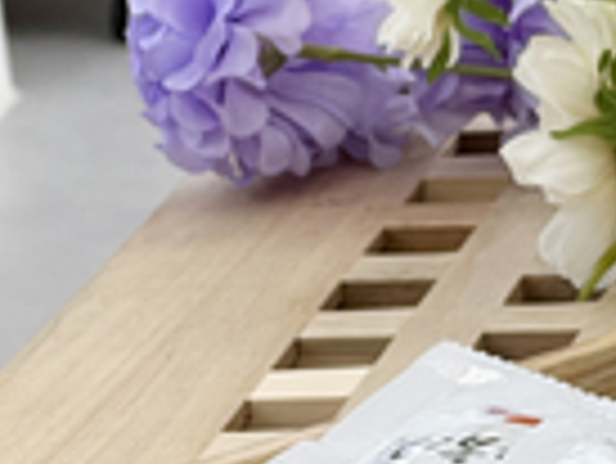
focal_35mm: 283
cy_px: 441
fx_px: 5040
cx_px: 1124
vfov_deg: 5.3
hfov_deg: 6.8
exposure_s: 1/99
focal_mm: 9
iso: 50
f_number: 2.8
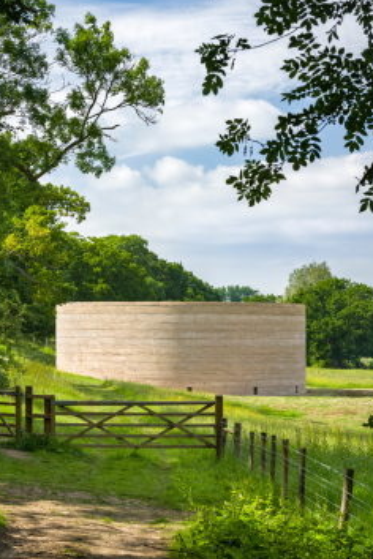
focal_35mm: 89
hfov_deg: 15.4
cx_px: 175
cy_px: 219
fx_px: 1383
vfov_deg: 22.8
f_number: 11
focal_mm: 70
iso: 100
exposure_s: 1/30
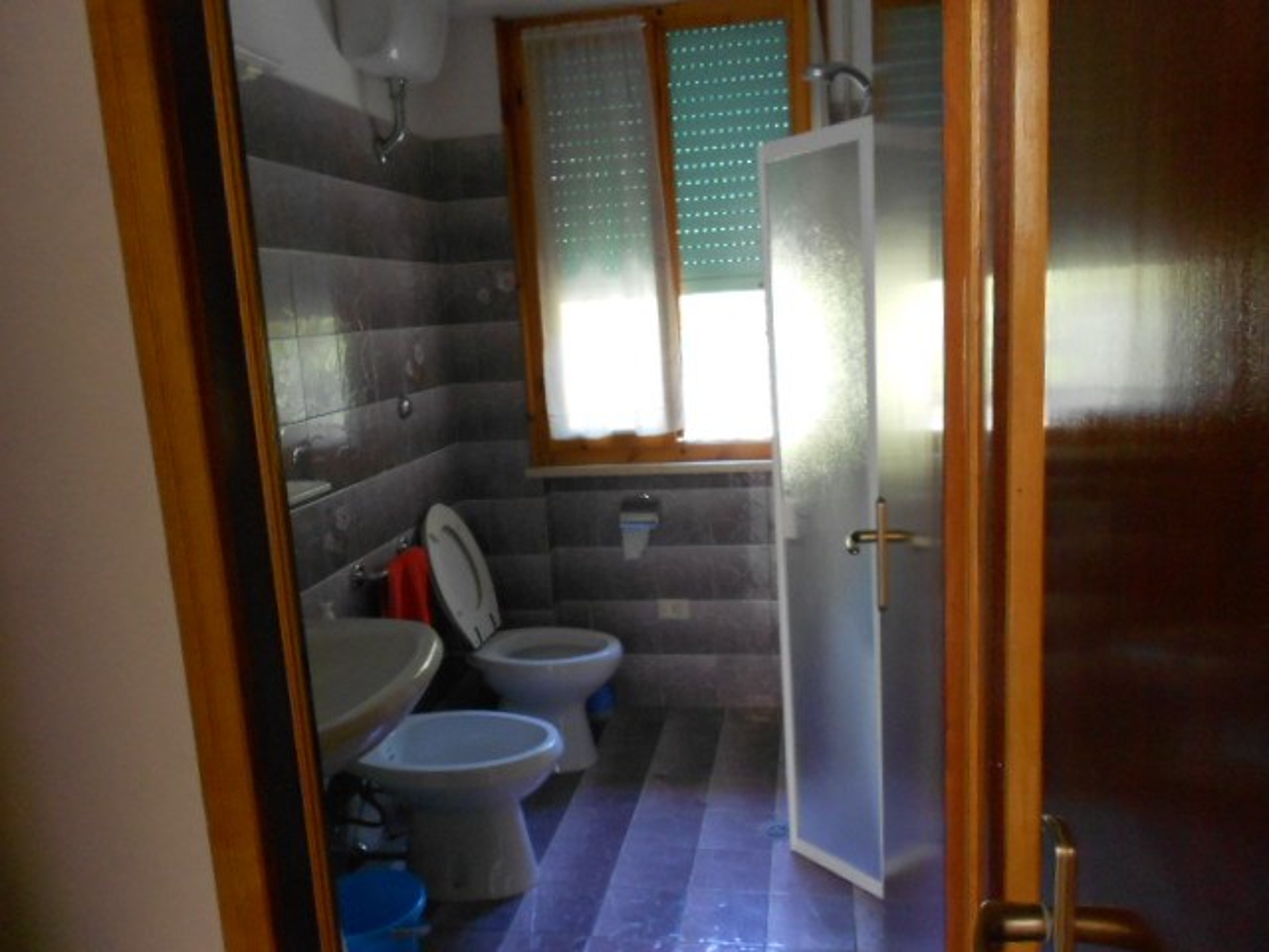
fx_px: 953
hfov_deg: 67.3
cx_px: 634
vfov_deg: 53.1
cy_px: 476
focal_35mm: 26
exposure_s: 1/30
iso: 250
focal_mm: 4.6
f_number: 3.2
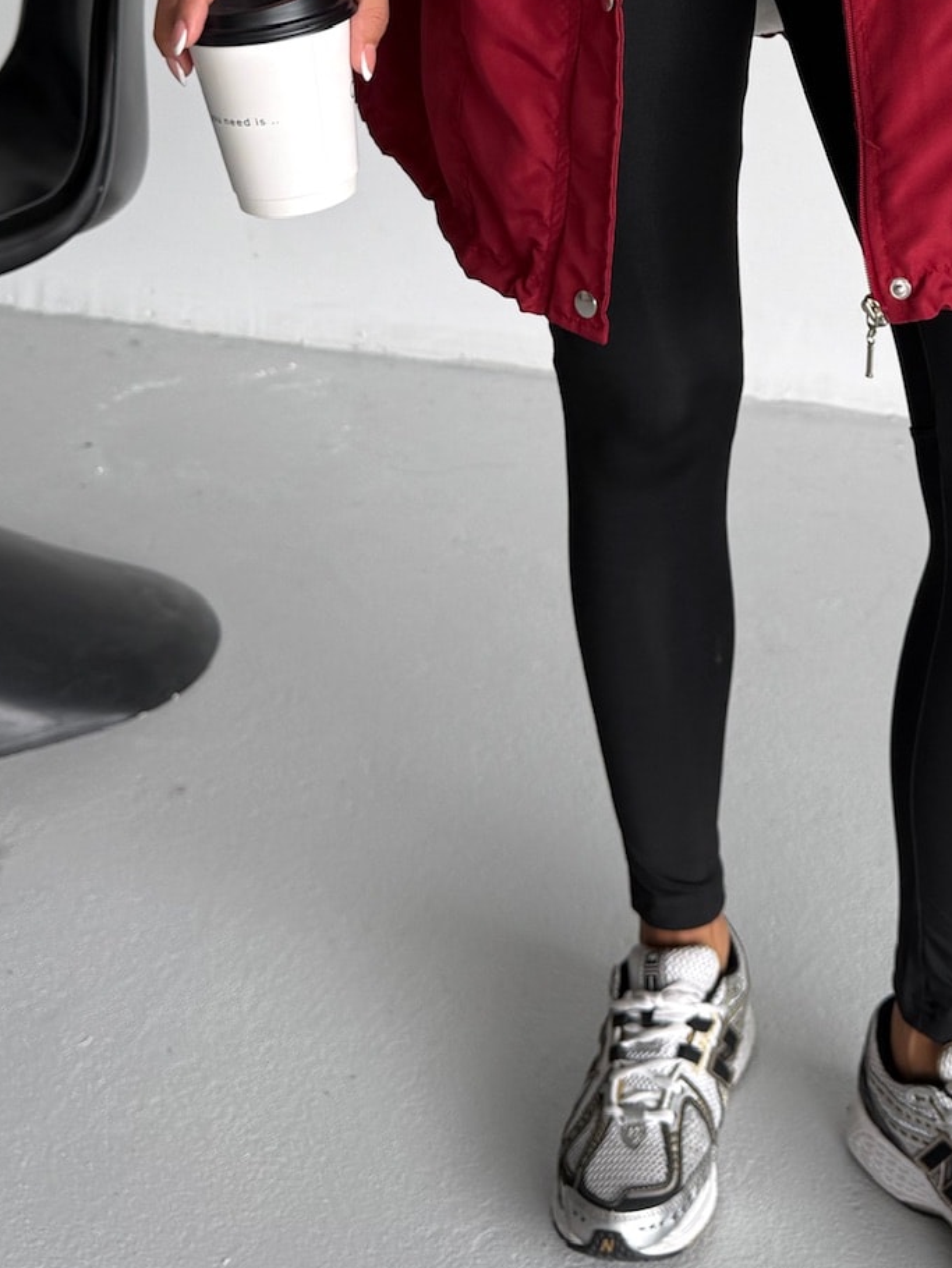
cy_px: 52
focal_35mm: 54
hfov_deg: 26.6
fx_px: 1979
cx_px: 748
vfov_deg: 33.1
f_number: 1.78
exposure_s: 1/196
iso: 64
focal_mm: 6.76
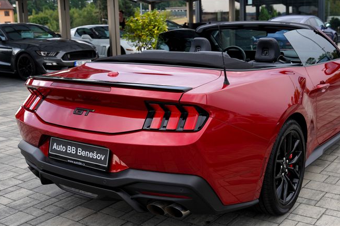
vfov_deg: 28.6
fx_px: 444
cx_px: 192
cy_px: 103
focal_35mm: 47
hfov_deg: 41.9
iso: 100
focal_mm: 30
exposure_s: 1/60
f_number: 4
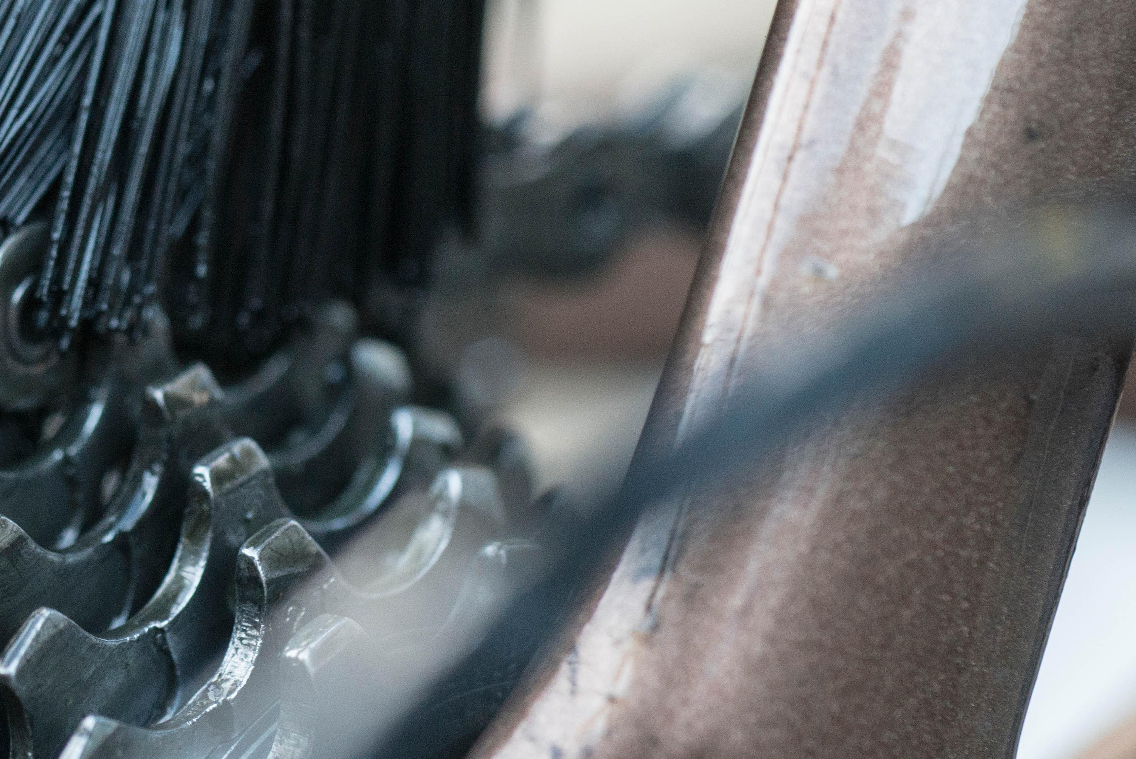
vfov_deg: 9.1
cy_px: 127
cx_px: -97
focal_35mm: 150
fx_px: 4735
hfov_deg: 13.4
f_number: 6.3
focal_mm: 60
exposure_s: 1/200
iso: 800
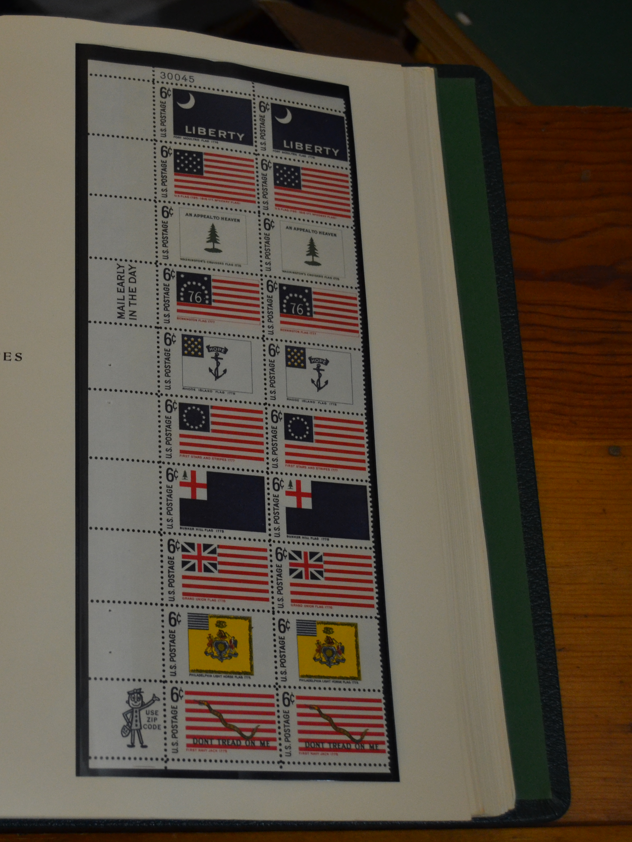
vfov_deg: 33.8
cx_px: 60
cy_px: 426
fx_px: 1387
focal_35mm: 57
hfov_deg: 24.9
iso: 900
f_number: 4
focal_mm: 26
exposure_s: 1/60
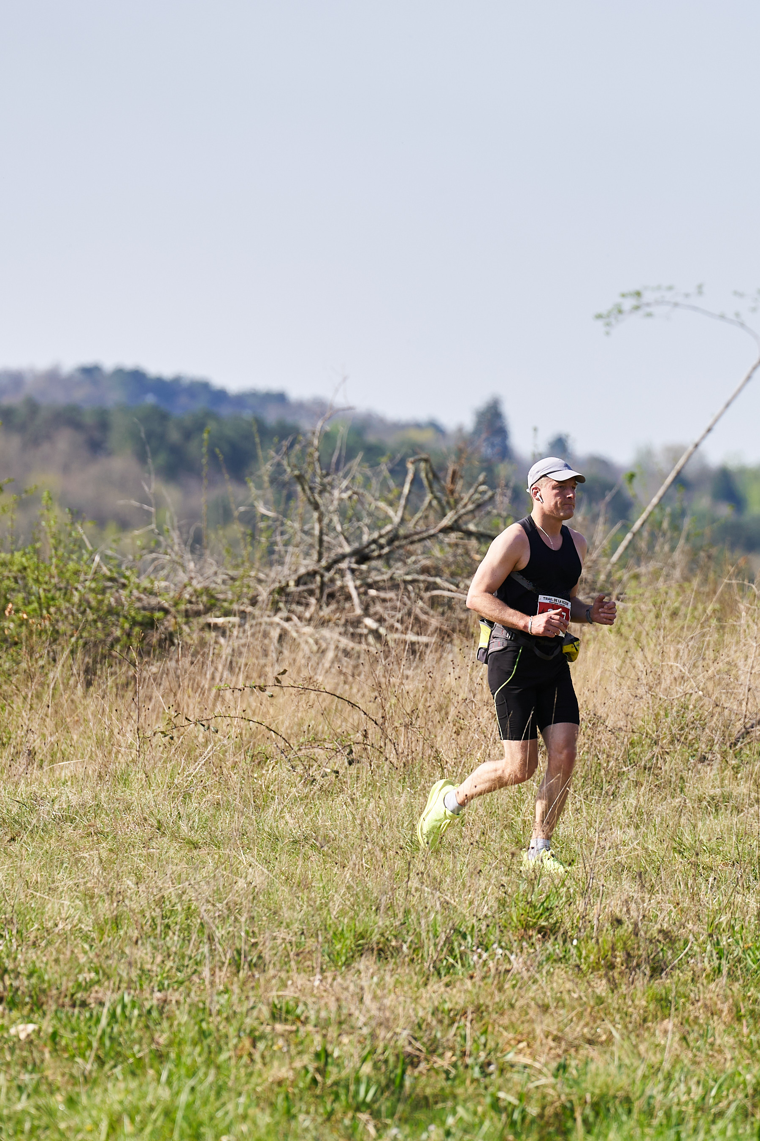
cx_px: 613
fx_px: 9659
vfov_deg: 6.8
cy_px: 571
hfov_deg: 4.5
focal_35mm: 305
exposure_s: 1/2000
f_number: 4
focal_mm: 200
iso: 250
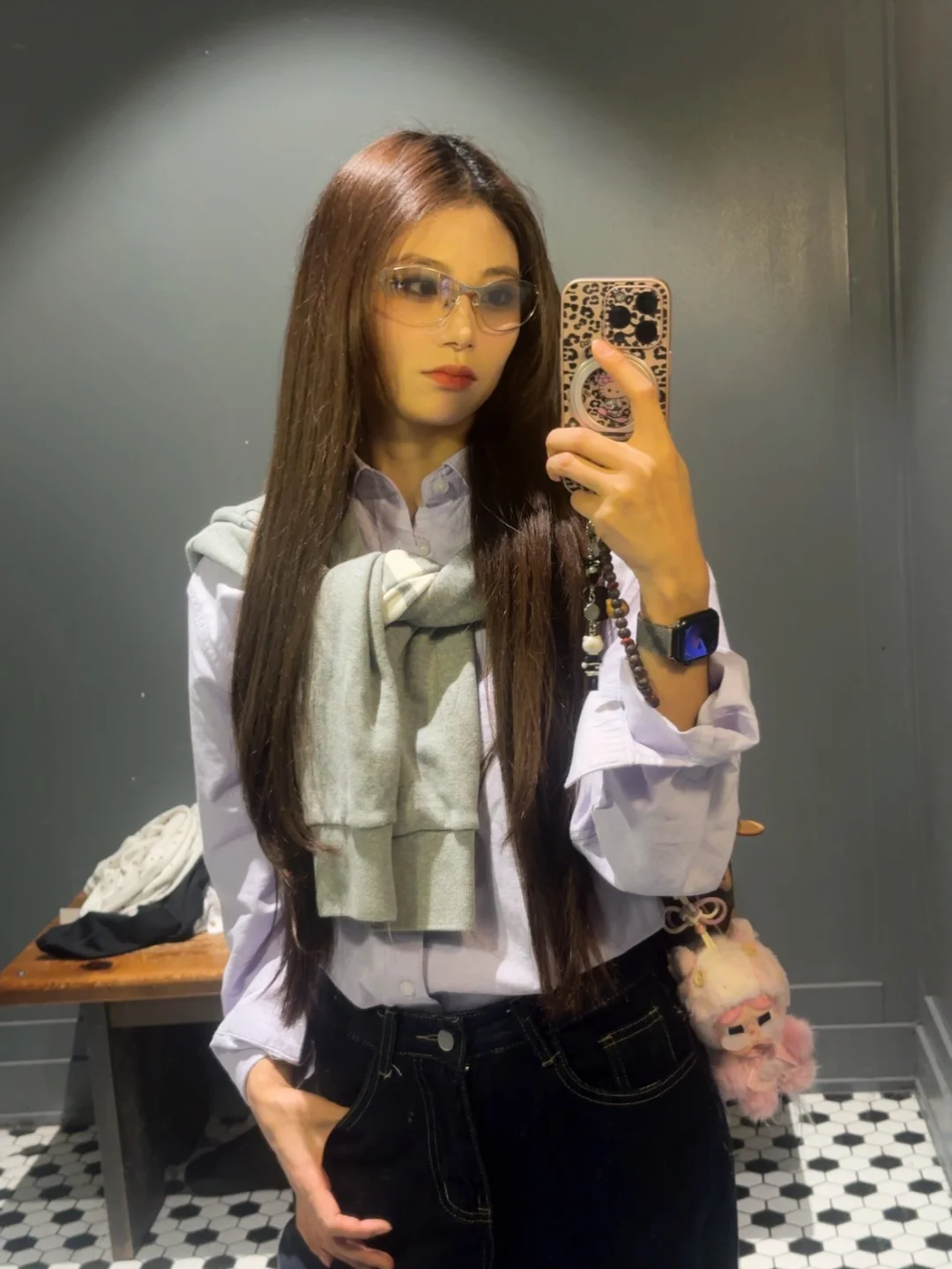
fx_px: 1759
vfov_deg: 39.6
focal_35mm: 48
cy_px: 634
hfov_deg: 30.3
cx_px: 476
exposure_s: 1/33
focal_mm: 6.76
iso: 200
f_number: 1.78
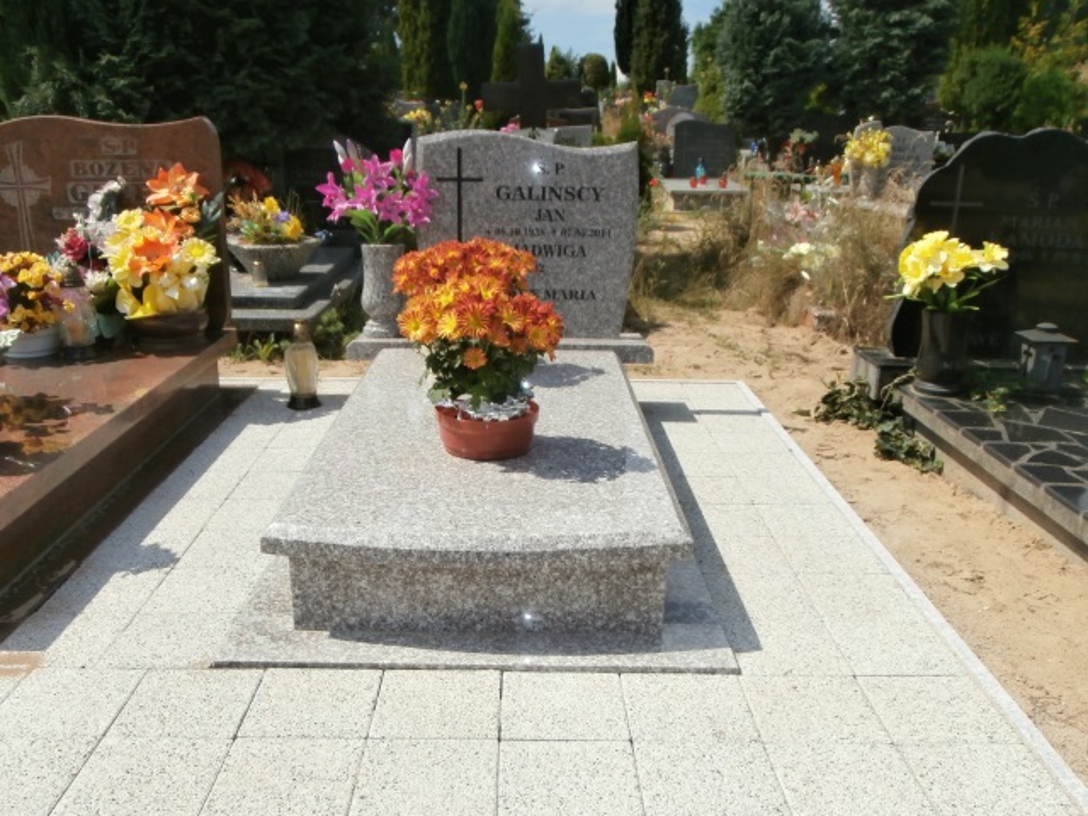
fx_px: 943
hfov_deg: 60.0
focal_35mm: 30
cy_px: 408
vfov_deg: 46.8
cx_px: 544
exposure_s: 1/1600
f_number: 3.5
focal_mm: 5.36
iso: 100
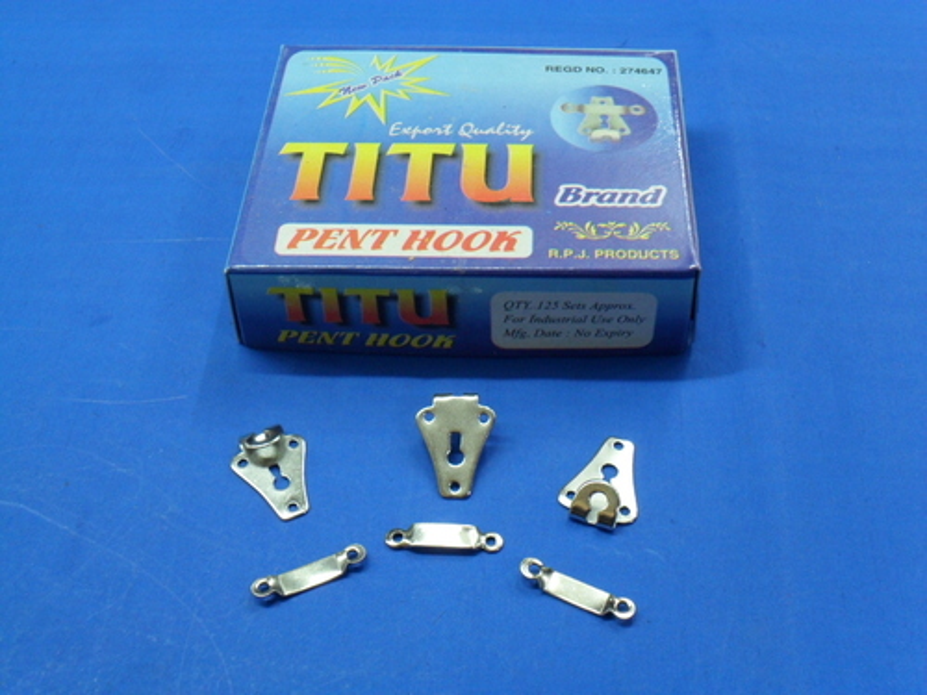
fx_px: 1178
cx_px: 464
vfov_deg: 32.9
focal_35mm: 44
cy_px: 348
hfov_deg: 42.9
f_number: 4.5
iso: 200
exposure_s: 1/6
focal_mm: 7.8
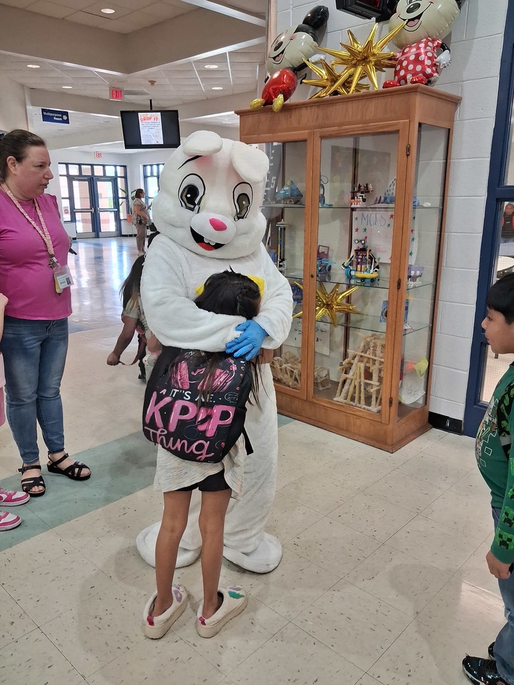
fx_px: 535
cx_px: 257
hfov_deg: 51.4
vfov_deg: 65.3
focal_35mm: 27
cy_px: 342
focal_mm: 4
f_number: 1.8
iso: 400
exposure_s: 1/100
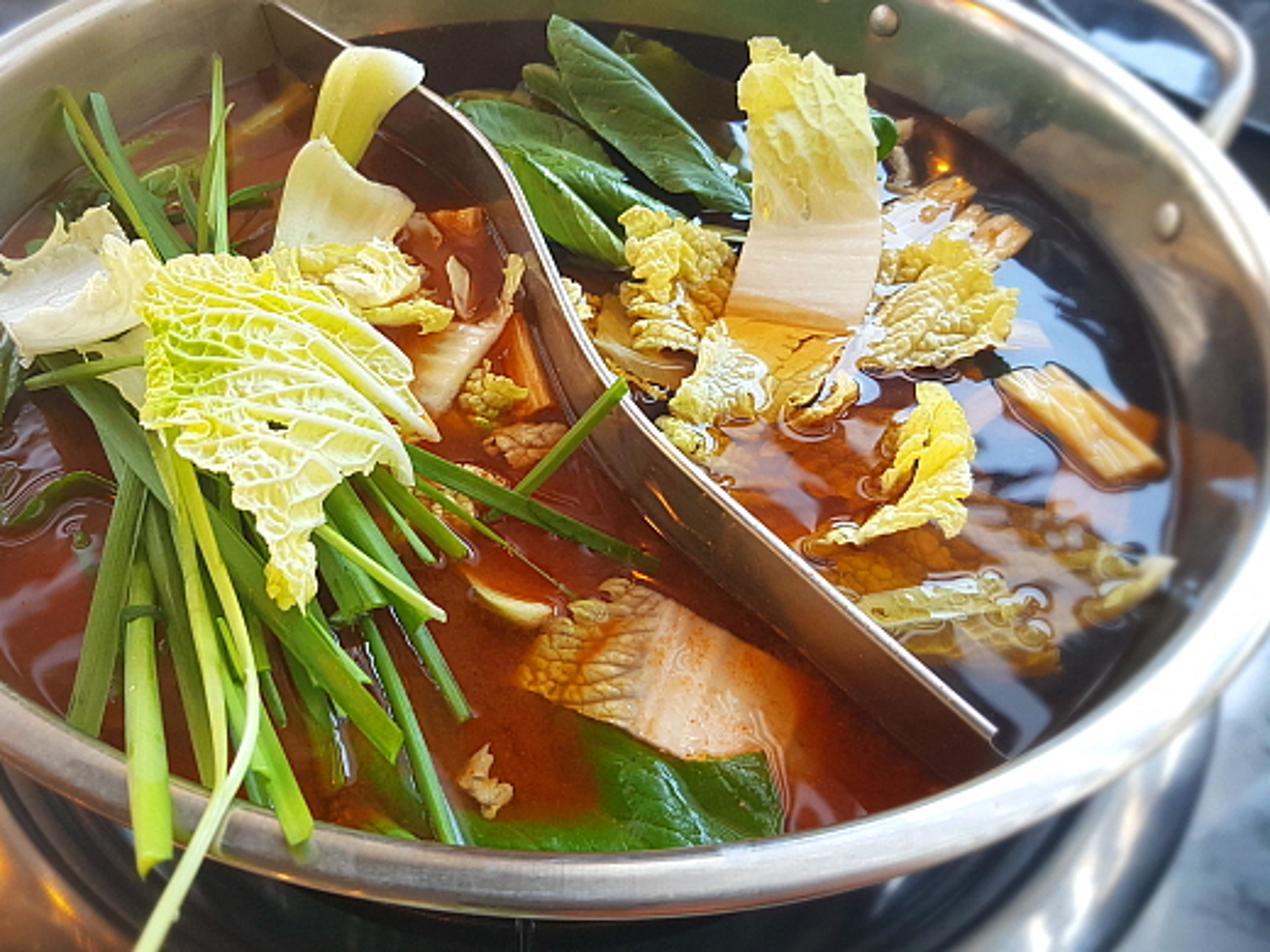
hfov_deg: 56.3
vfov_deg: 44.1
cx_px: 491
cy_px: 437
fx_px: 1174
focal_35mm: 32
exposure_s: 1/60
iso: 50
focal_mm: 4.3
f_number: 1.7
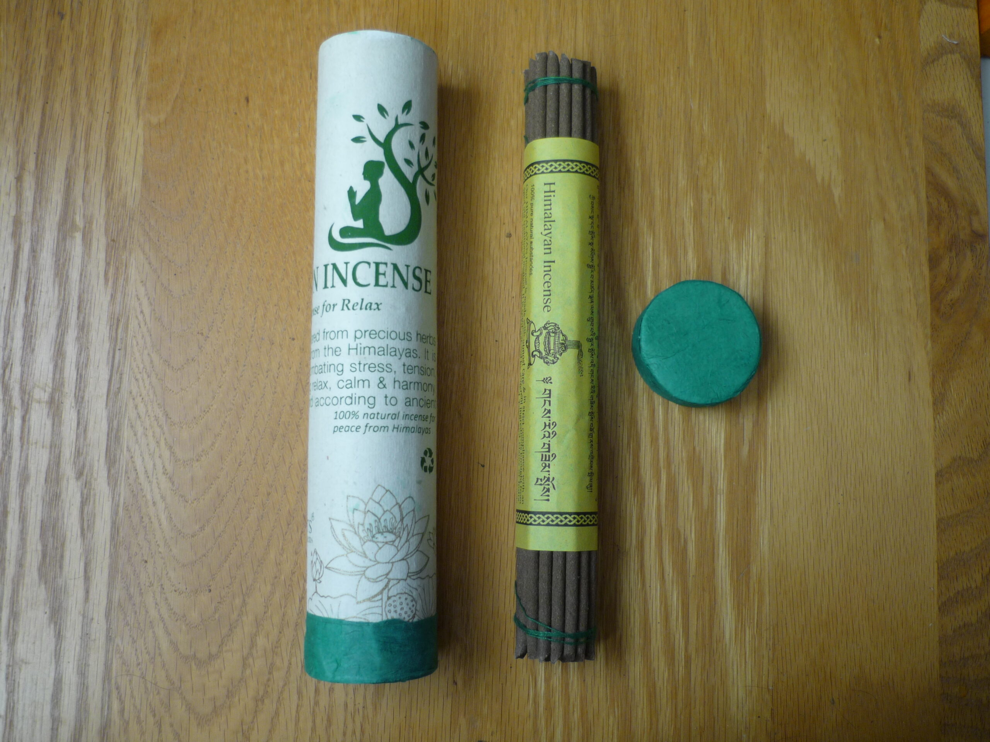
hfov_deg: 55.4
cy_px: 371
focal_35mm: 33
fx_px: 944
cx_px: 495
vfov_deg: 42.9
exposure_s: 1/30
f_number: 2.8
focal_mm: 5.5
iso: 100
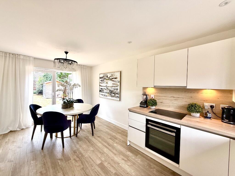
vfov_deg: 85.7
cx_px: 118
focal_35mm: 14
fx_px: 95
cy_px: 88
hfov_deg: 102.1
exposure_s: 1/99
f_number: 2.2
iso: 50
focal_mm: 2.22
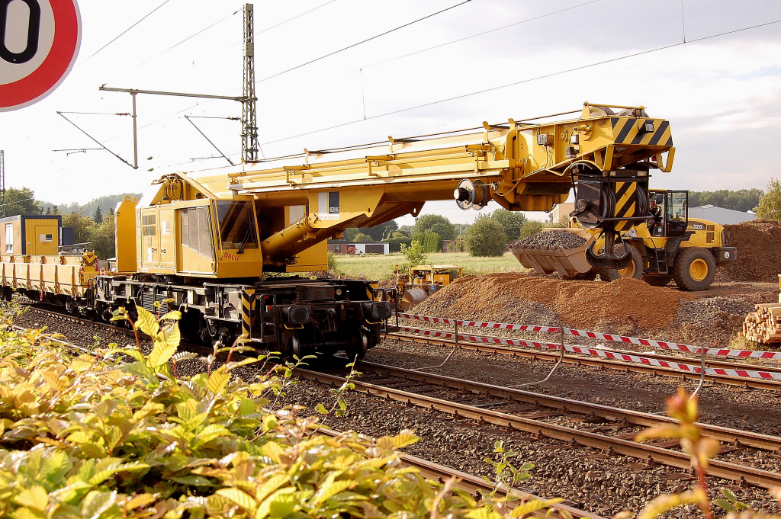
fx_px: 910
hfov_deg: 46.4
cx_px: 390
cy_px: 260
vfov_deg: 31.8
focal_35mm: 42
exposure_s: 1/200
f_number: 9
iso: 400
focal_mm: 28
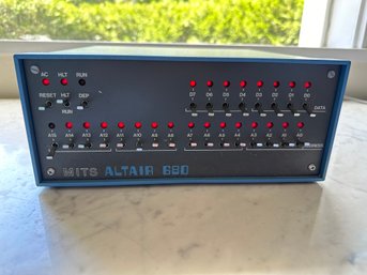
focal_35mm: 24
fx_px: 254
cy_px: 138
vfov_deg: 56.8
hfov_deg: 71.6
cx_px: 184
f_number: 1.78
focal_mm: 6.86
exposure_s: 1/121
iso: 160
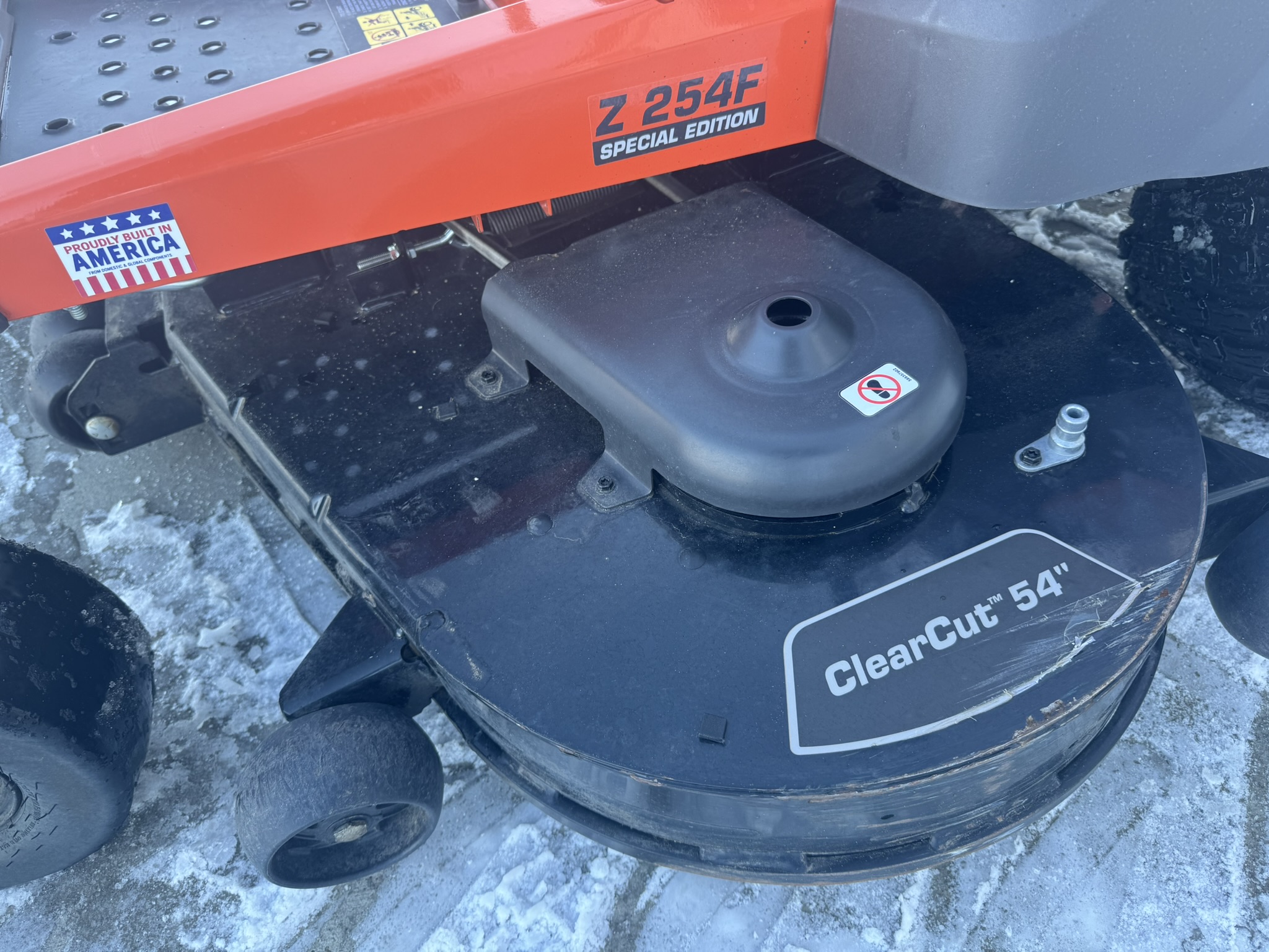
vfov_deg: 56.8
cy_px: 476
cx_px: 634
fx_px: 880
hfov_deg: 71.6
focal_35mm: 24
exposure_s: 1/121
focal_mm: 6.76
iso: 64
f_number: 1.78
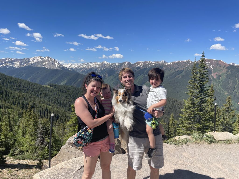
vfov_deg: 53.1
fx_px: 180
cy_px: 90
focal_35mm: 26
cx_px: 120
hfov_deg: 67.3
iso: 32
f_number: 1.6
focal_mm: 4.2
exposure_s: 1/3300
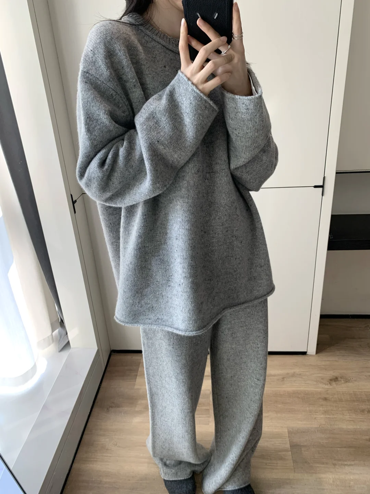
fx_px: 371
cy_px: 247
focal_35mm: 26
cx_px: 185
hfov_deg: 53.1
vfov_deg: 67.3
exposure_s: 1/121
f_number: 1.8
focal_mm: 4.25
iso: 50
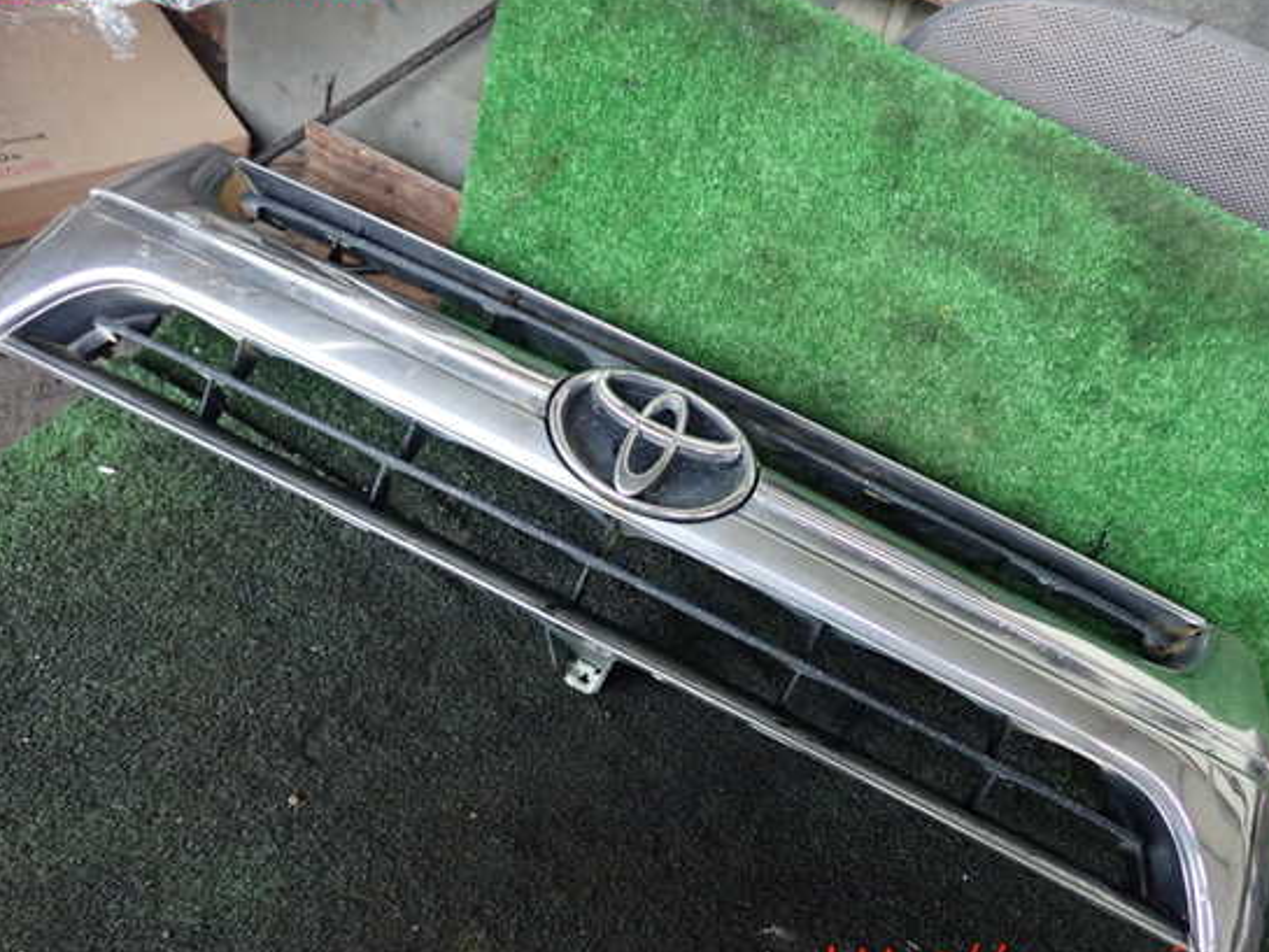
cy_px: 475
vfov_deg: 43.0
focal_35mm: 33
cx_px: 654
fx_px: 1210
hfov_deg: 55.3
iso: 800
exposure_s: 1/30
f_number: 2.3
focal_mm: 5.4
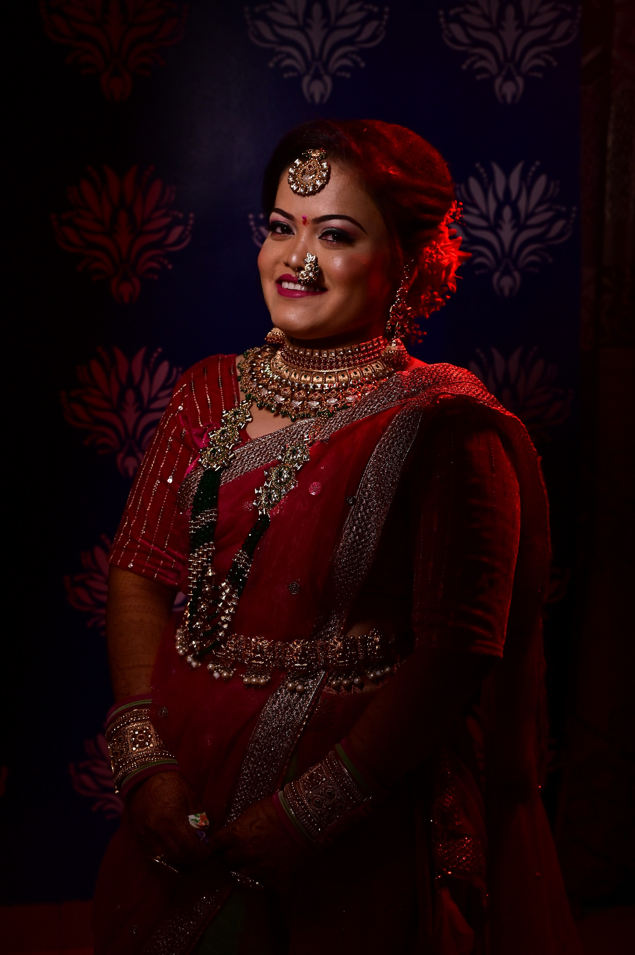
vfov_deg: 39.6
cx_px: 318
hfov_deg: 27.0
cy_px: 478
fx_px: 1325
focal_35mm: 50
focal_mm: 50
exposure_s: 1/160
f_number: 4.5
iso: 1000
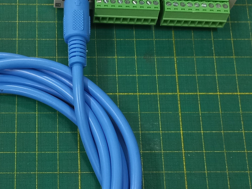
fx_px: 531
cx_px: 69
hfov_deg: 26.4
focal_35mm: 73
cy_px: 137
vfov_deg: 20.0
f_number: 1.8
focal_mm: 4.6
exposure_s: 1/33.3
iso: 200
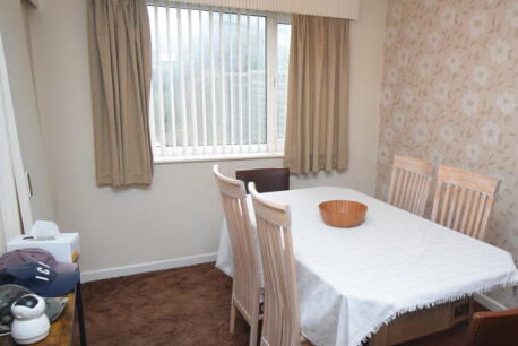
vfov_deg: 43.6
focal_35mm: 30
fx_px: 432
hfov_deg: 61.0
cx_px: 326
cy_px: 185
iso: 1800
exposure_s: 1/60
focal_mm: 14
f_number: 5
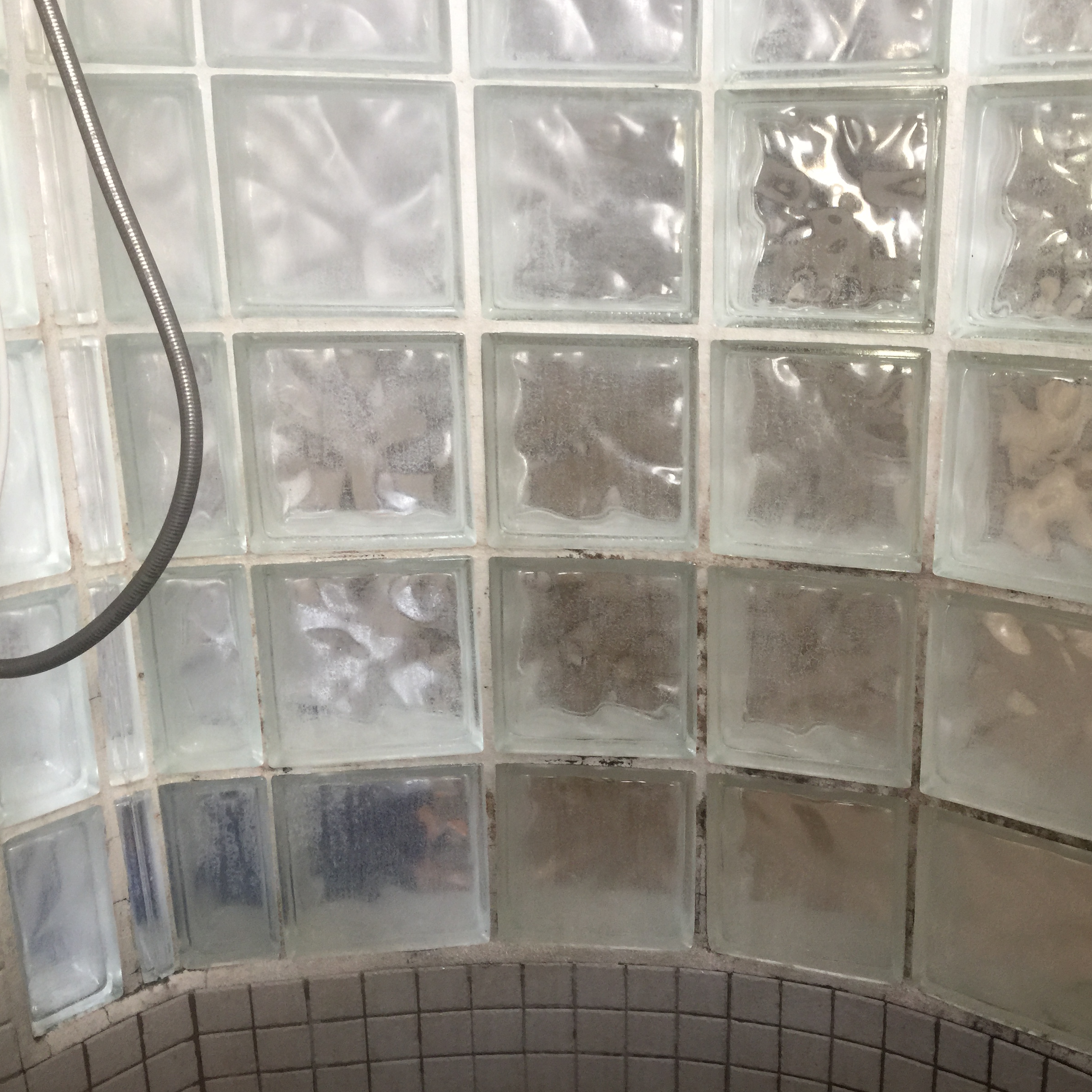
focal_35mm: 35
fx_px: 1249
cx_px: 725
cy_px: 550
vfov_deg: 47.2
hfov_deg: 46.5
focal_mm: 4.15
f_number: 2.2
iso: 40
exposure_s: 1/30
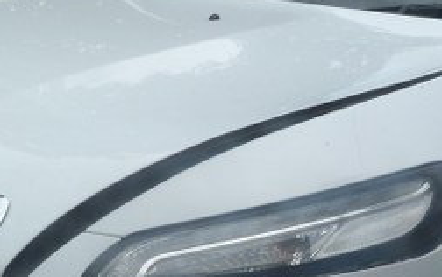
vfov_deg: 15.5
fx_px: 1013
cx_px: 209
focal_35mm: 84
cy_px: 228
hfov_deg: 24.6
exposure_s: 1/200
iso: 125
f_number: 5
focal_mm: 4.5
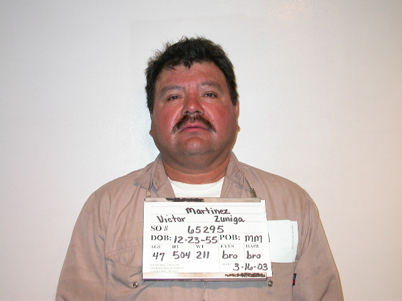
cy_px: 150
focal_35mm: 54
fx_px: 627
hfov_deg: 35.5
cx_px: 201
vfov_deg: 27.0
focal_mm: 11.3
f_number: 2.9
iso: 100
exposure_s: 1/60.3
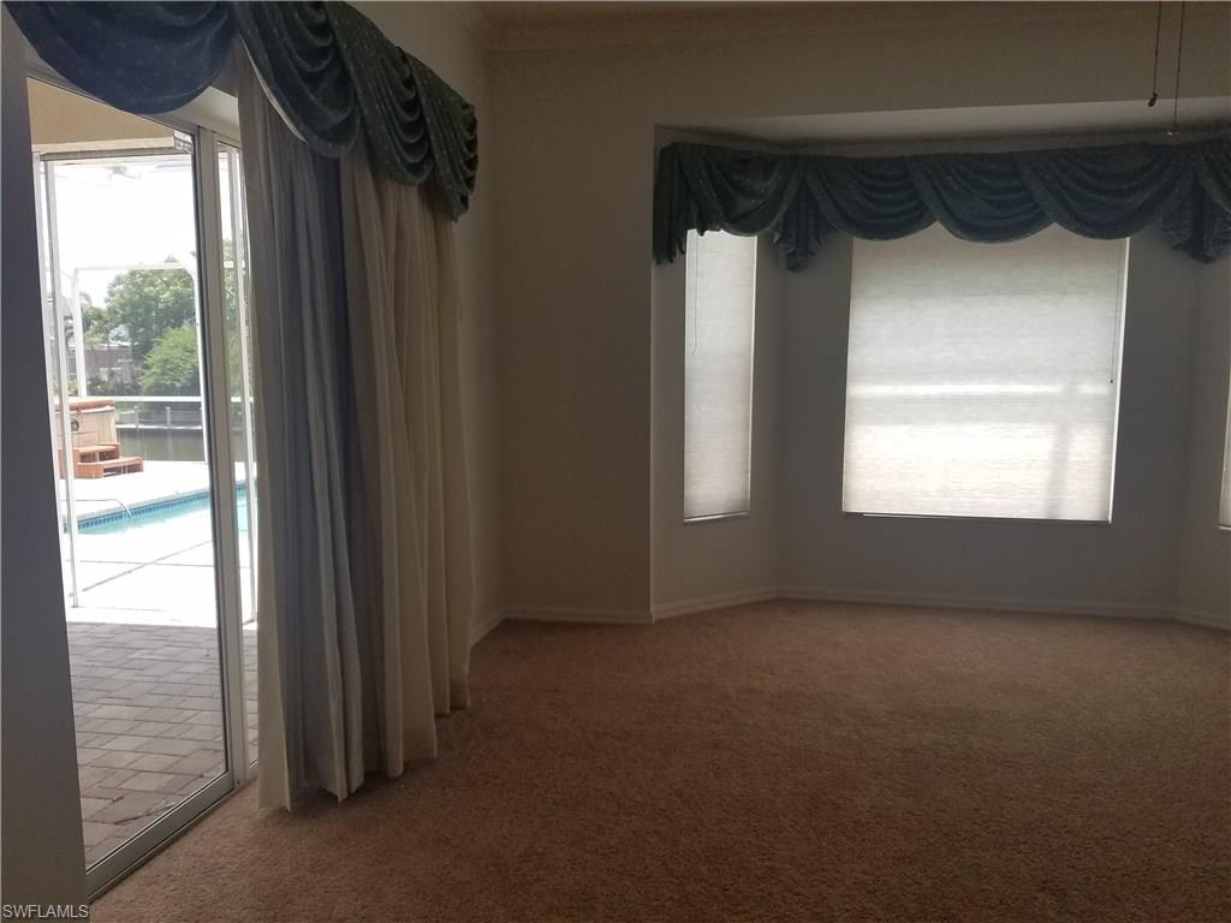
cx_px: 616
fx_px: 925
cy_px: 462
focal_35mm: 26
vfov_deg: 53.1
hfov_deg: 67.3
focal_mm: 4.2
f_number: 1.7
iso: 50
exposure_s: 1/224
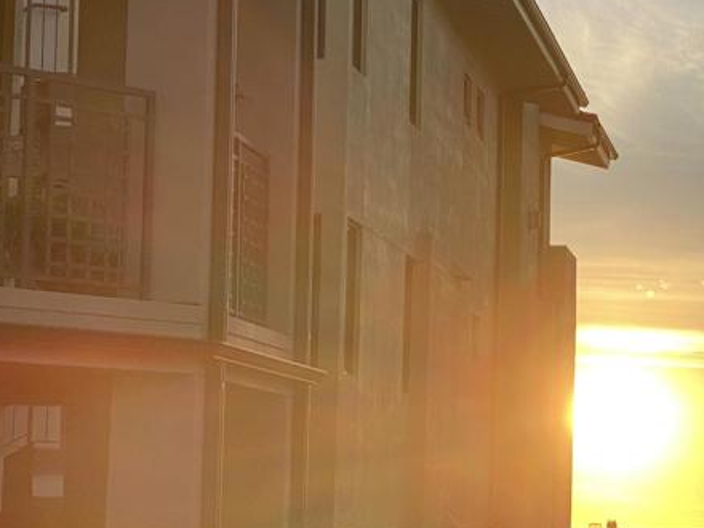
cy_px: 266
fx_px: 2461
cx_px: 808
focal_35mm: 121
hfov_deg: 15.8
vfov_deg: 12.2
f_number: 2
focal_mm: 6
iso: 20
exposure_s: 1/940
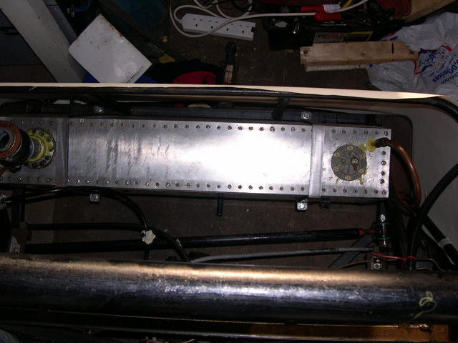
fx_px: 503
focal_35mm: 38
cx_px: 229
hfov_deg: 49.0
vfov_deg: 37.7
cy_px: 172
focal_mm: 8
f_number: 2.8
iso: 100
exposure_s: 1/60
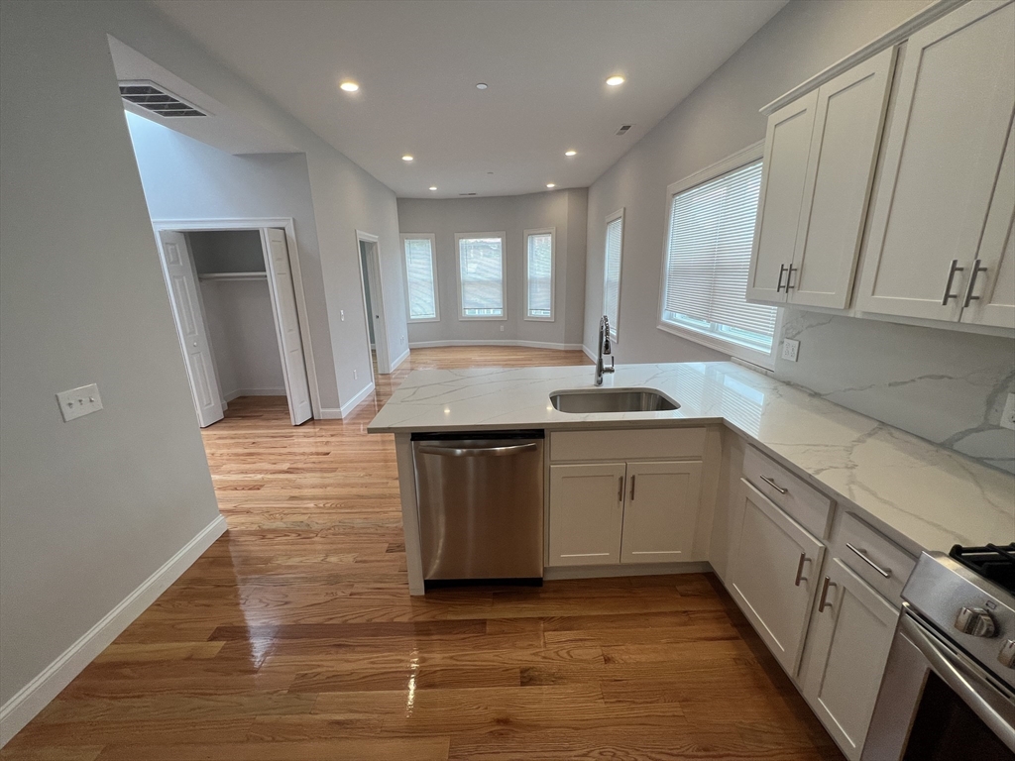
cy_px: 380
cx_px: 508
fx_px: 381
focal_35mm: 13
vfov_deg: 89.9
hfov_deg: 106.2
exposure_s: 1/120
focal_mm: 1.57
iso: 80
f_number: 1.8
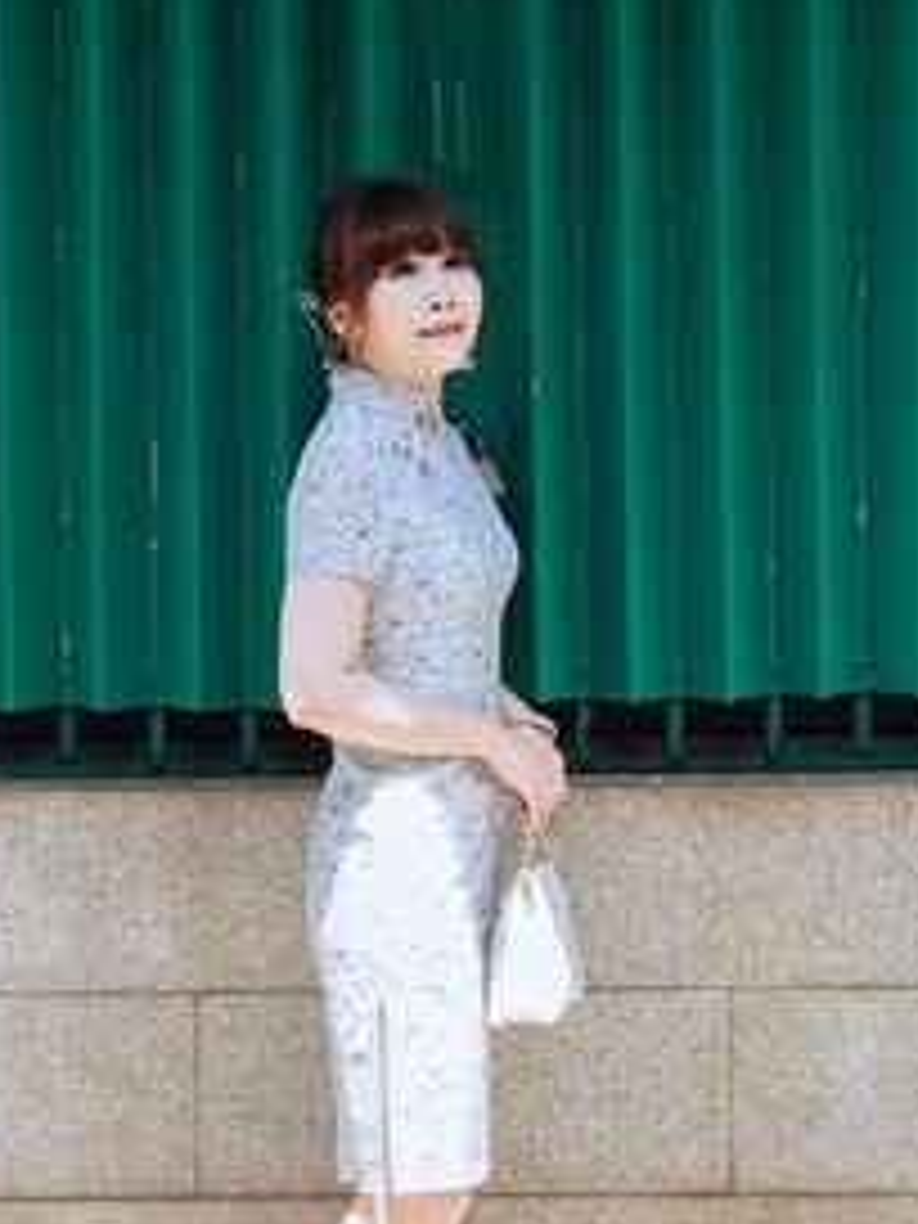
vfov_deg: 16.0
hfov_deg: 12.0
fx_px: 4349
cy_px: 382
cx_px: 486
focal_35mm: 123
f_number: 2.8
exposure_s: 1/320
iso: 100
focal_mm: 41
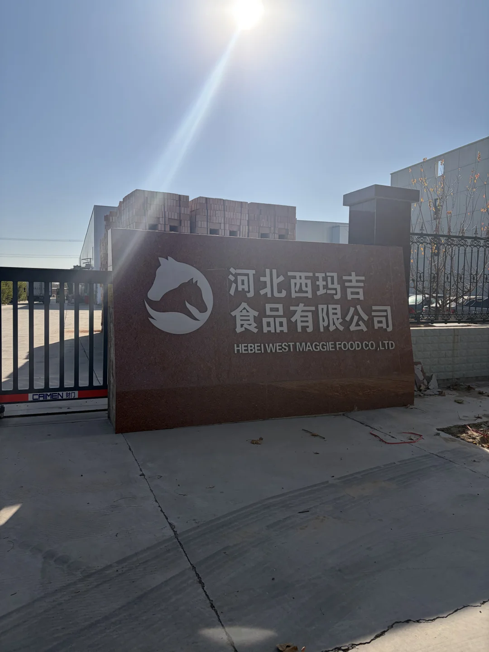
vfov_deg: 67.3
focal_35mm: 26
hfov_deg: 53.1
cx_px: 244
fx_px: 490
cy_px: 326
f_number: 1.6
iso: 50
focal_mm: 5.96
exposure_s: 1/7813
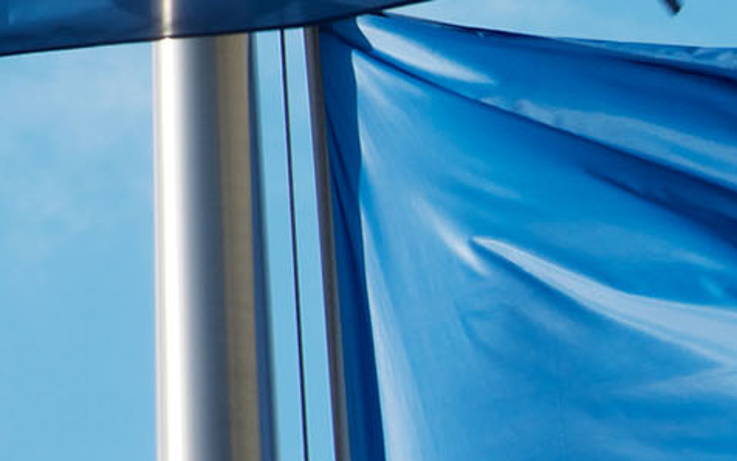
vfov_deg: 3.7
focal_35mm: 353
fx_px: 7096
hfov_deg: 5.8
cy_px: 535
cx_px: 1435
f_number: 7.1
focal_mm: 55
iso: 200
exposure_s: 1/200
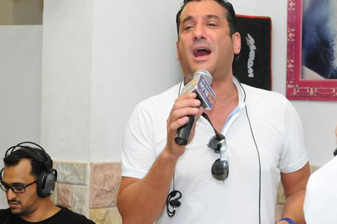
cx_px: 187
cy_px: 113
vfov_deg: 12.4
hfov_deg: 18.5
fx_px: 1035
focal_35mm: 111
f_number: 6.3
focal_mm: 55
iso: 1600
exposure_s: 1/125
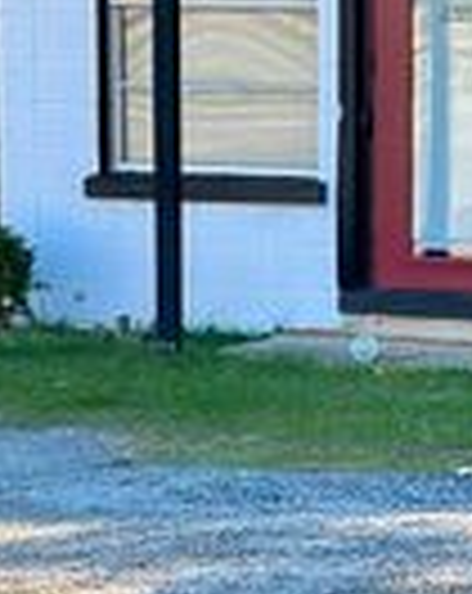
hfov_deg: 6.4
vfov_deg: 8.2
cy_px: 470
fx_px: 4153
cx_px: 724
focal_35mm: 237
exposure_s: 1/651
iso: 80
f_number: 1.78
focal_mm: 6.86
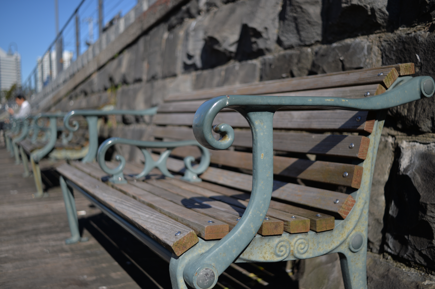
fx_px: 423
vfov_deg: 37.8
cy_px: 144
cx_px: 218
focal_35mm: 35
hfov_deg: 54.5
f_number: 2.8
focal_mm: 35
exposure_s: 1/2500
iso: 100
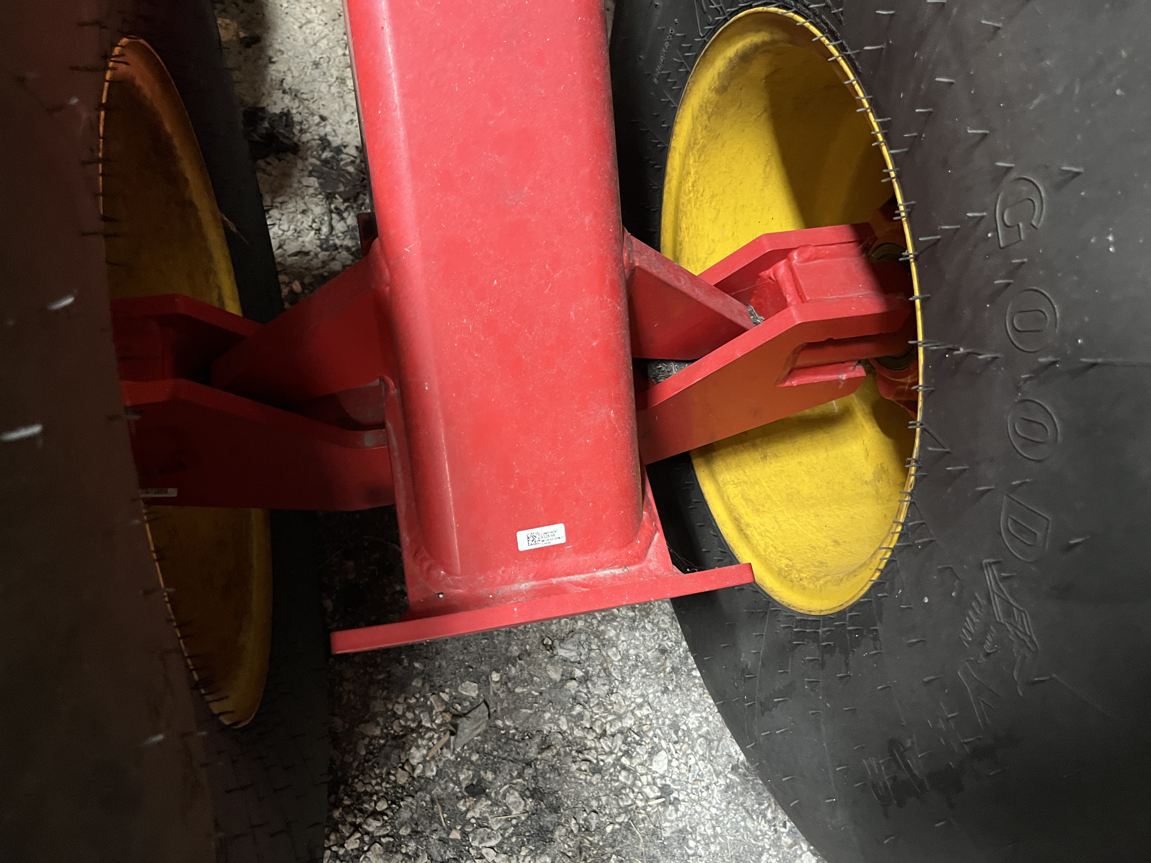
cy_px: 432
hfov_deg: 67.3
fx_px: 865
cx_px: 576
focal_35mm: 26
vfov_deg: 53.1
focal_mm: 5.1
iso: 500
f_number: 1.6
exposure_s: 1/30
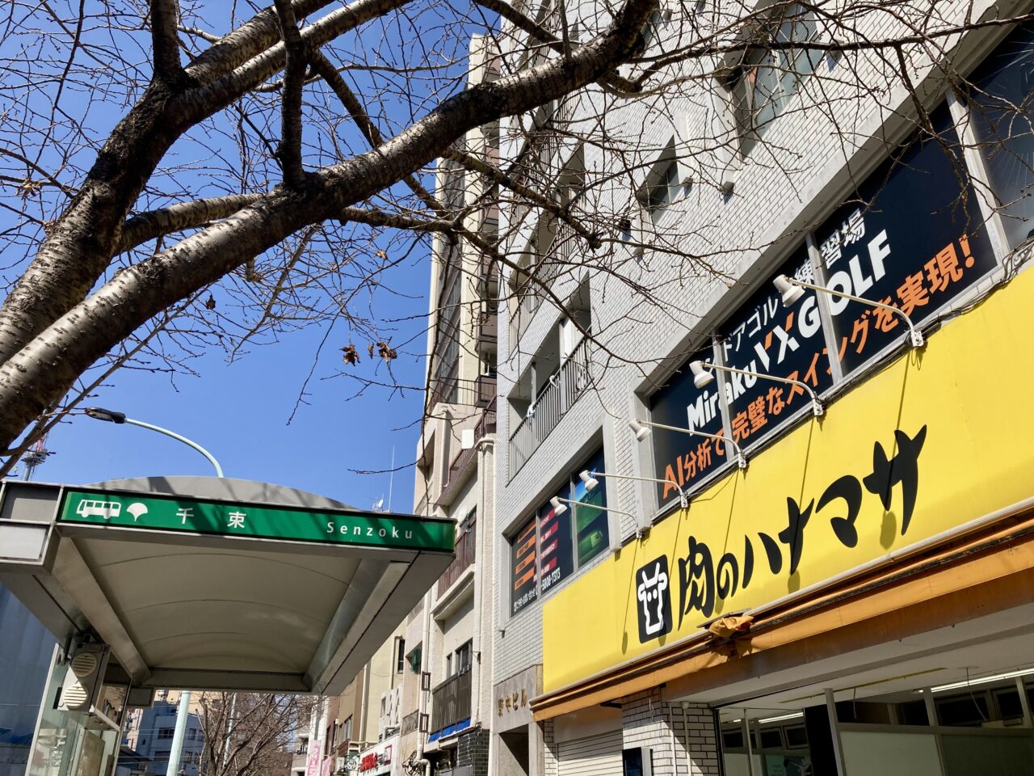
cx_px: 517
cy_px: 388
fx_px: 836
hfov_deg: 63.4
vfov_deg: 49.7
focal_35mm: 28
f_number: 1.8
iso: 20
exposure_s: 1/2558
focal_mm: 3.99
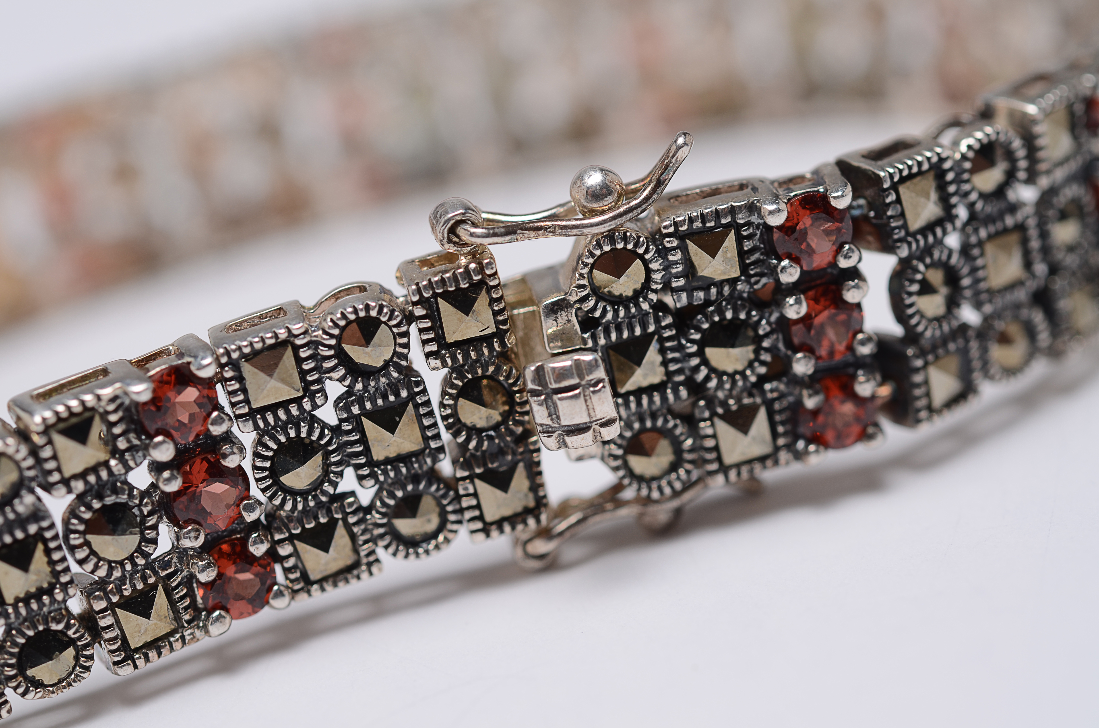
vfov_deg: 15.1
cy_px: 364
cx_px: 550
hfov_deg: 22.7
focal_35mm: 90
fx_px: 2742
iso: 100
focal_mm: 60
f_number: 8
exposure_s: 1/80
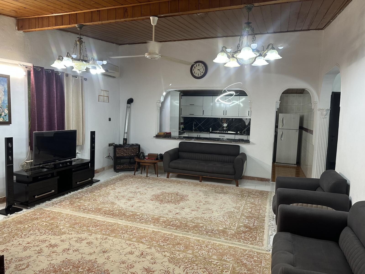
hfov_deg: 71.6
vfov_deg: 56.8
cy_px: 137
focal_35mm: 24
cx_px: 182
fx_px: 253
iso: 200
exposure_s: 1/121
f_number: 1.78
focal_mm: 6.86
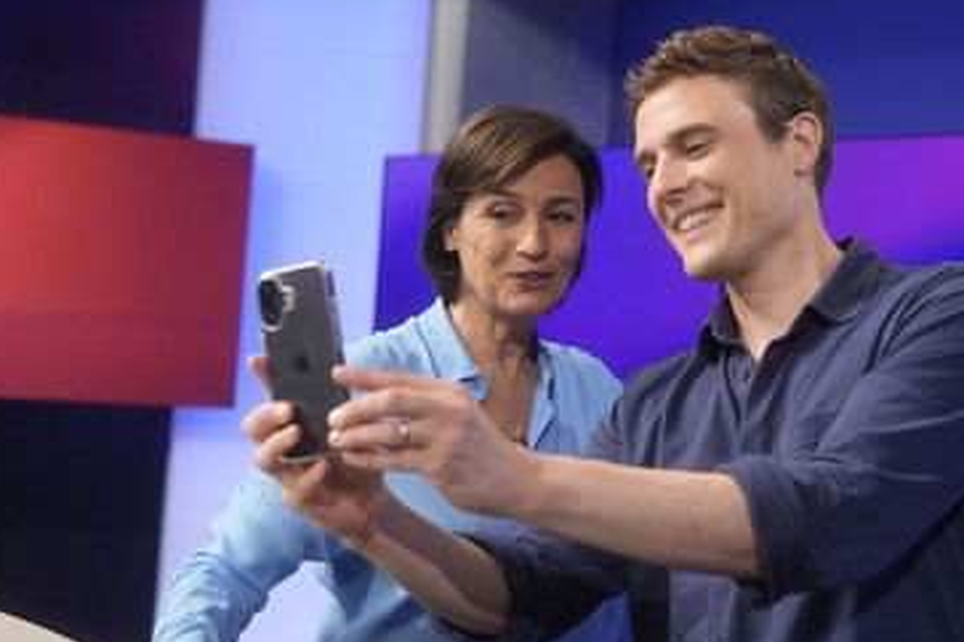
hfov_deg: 35.5
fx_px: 1499
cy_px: 373
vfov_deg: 24.1
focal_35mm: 56
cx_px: 585
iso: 640
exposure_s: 1/160
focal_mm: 30
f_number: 2.2
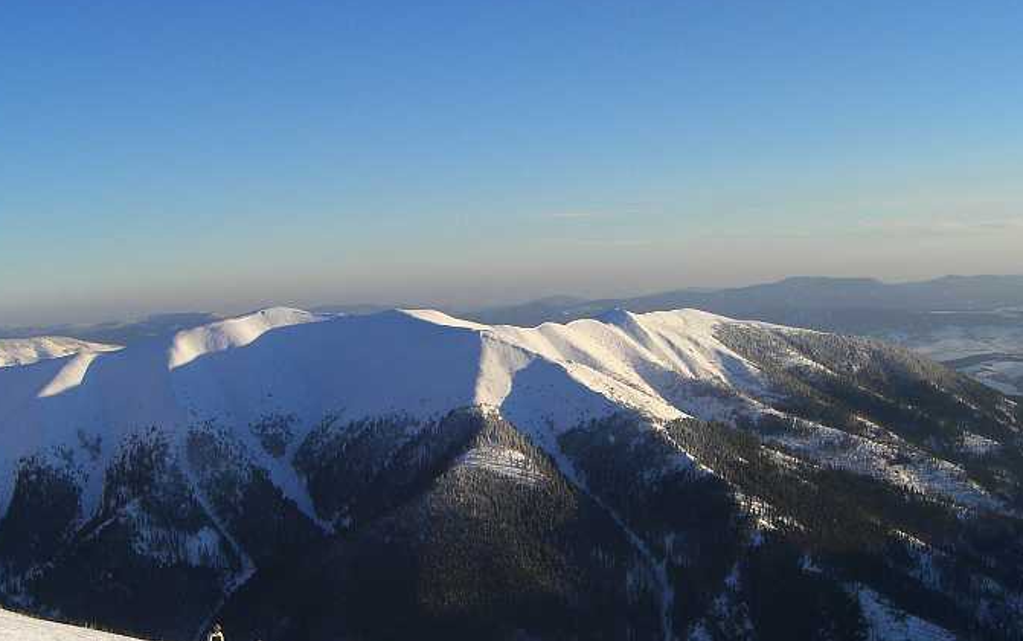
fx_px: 1339
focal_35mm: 48
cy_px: 440
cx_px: 468
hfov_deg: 41.8
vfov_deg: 26.7
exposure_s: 1/400
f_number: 4.4
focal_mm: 6.3
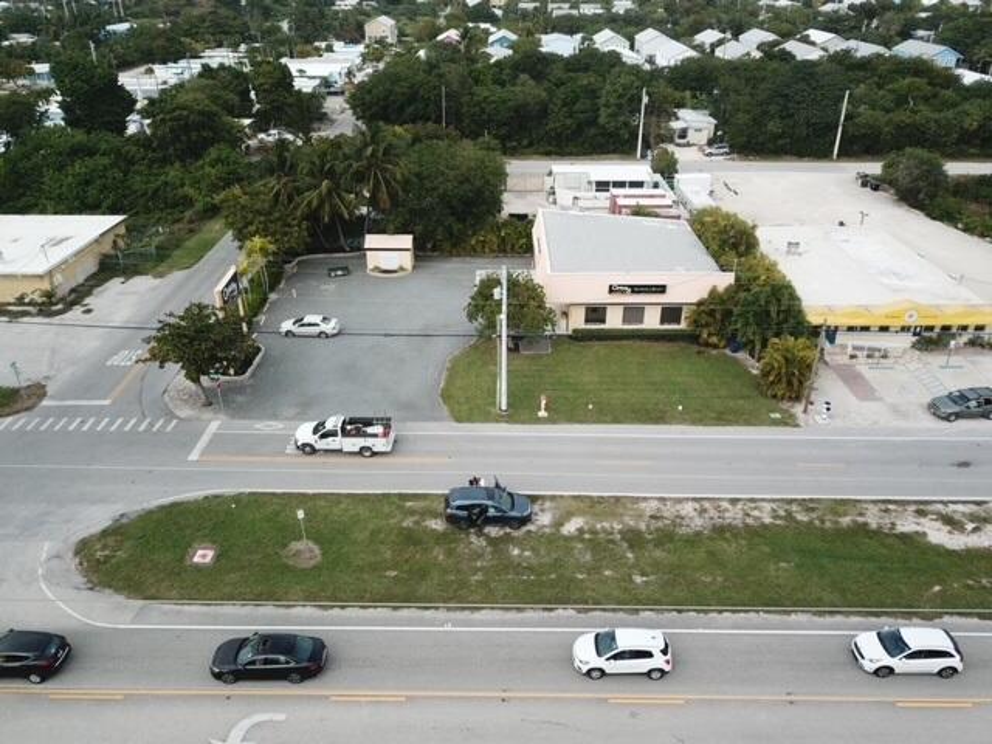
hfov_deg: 67.3
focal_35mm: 26
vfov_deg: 53.1
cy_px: 372
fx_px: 745
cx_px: 496
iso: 100
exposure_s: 1/872
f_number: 2.2
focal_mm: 4.73
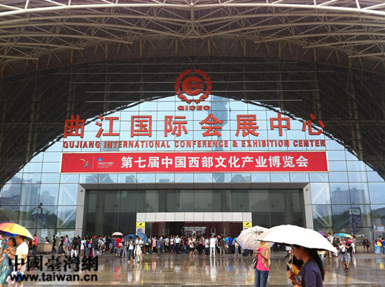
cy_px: 144
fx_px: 388
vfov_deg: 40.6
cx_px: 192
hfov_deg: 52.7
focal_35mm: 35
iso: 100
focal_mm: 3.85
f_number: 2.8
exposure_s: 1/120
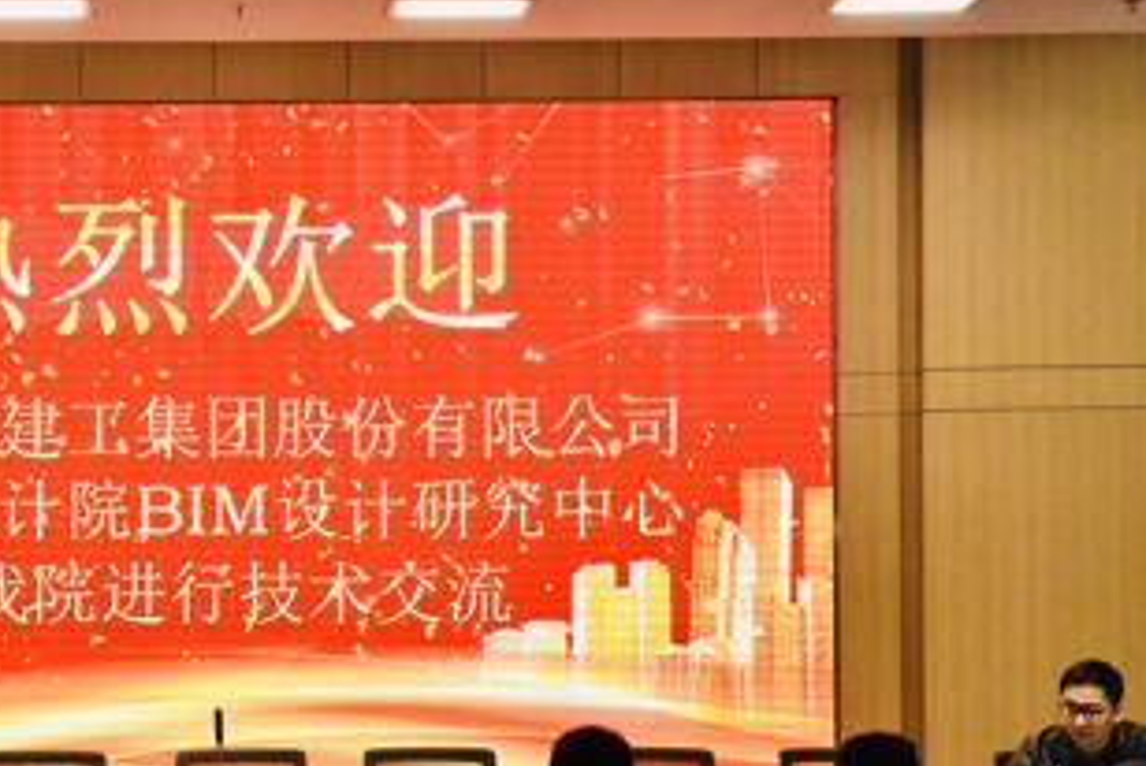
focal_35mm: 107
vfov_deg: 12.8
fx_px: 3409
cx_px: 164
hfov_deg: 18.8
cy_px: 573
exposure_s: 1/500
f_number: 11
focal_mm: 46
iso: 8000
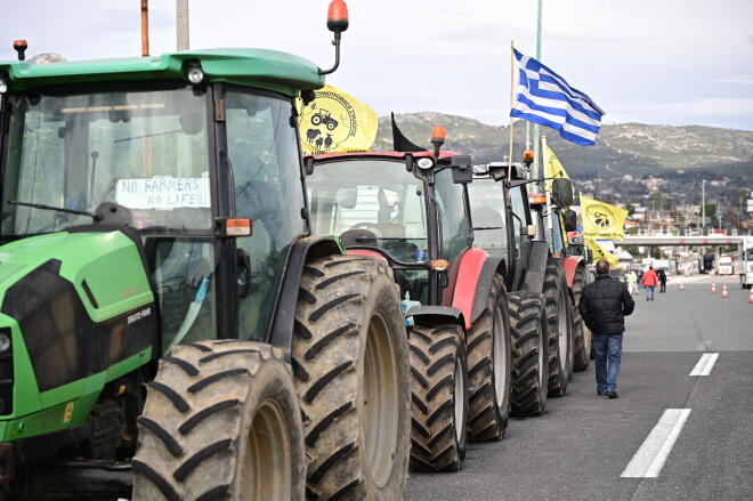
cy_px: 250
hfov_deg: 27.4
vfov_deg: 18.4
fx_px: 1547
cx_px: 376
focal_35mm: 74
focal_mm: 74
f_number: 4
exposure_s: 1/400
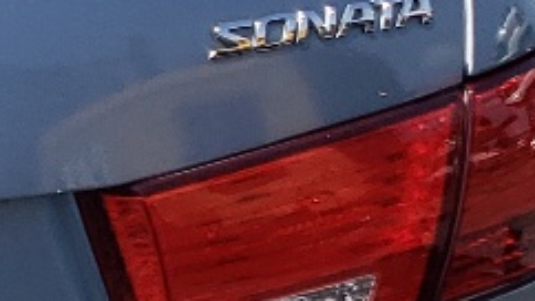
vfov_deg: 6.4
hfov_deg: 10.5
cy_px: 387
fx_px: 2652
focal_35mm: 187
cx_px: -586
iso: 50
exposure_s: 1/2000
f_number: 1.5
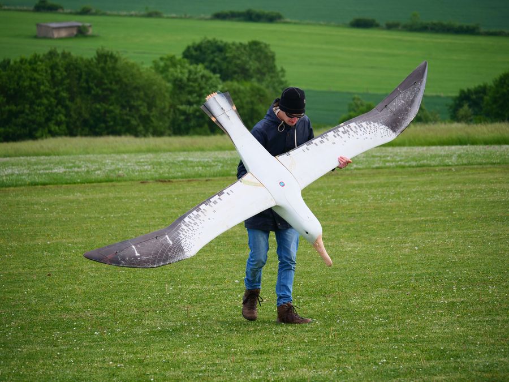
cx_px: 254
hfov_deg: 9.2
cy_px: 191
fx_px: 3147
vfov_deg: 6.9
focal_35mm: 214
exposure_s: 1/640
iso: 200
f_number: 5
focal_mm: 107
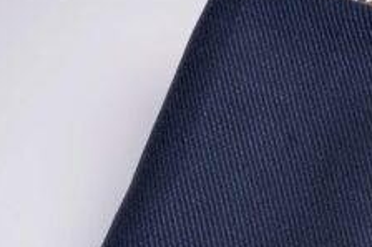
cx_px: 355
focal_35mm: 105
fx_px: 1084
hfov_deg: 19.0
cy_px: 211
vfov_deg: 12.9
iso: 100
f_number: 16
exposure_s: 1/125
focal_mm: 47
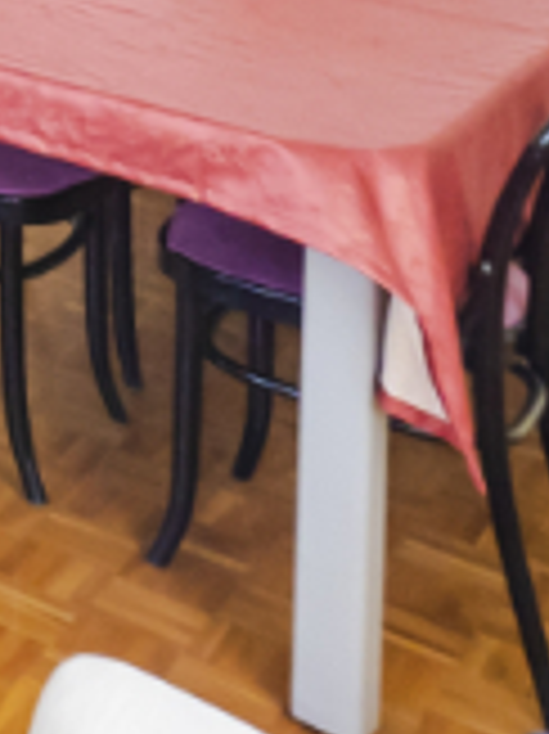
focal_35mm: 86
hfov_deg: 10.8
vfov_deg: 18.1
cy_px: -581
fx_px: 1821
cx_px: -1143
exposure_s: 1/50
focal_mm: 7
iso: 400
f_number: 4
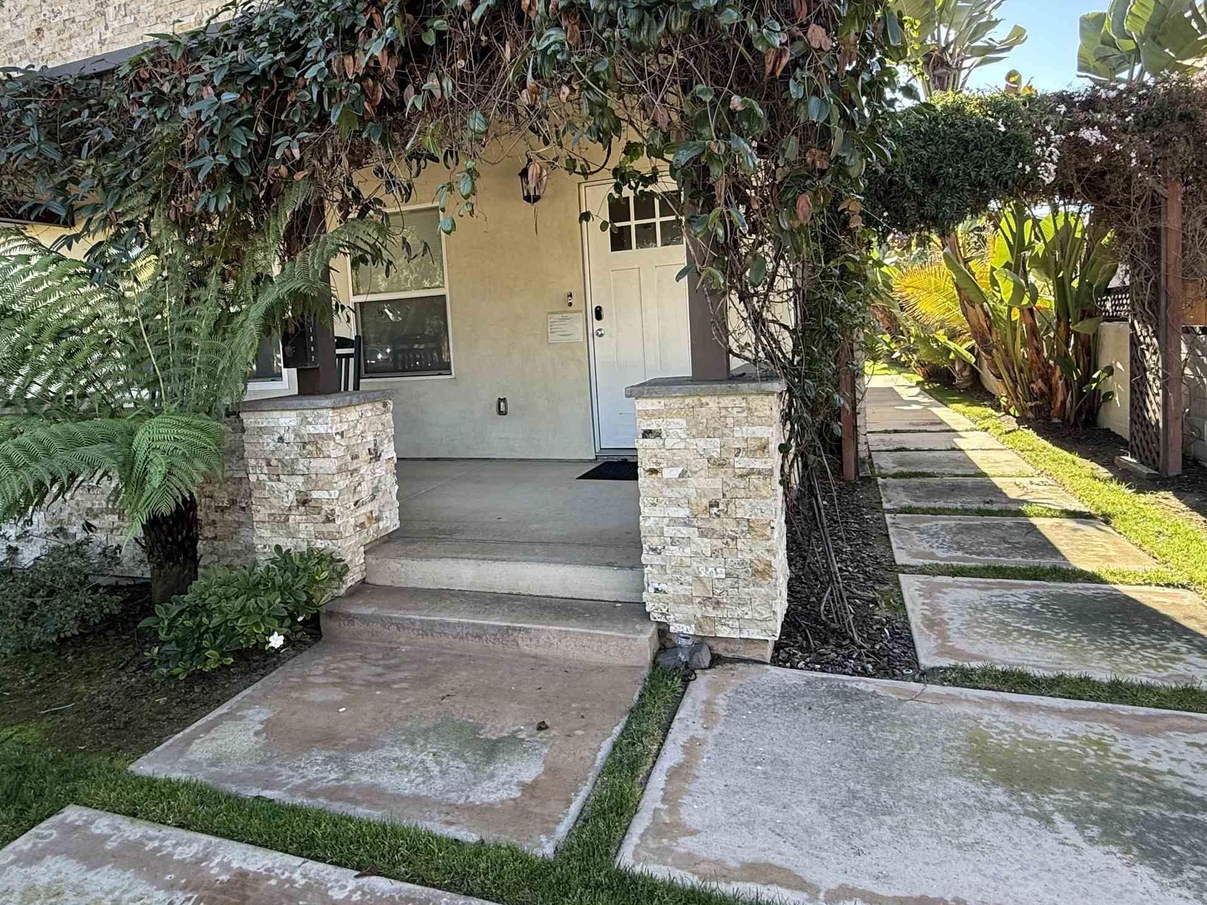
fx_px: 767
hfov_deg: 76.3
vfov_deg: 60.8
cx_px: 559
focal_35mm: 22
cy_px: 387
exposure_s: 1/173
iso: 64
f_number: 2.2
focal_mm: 2.22
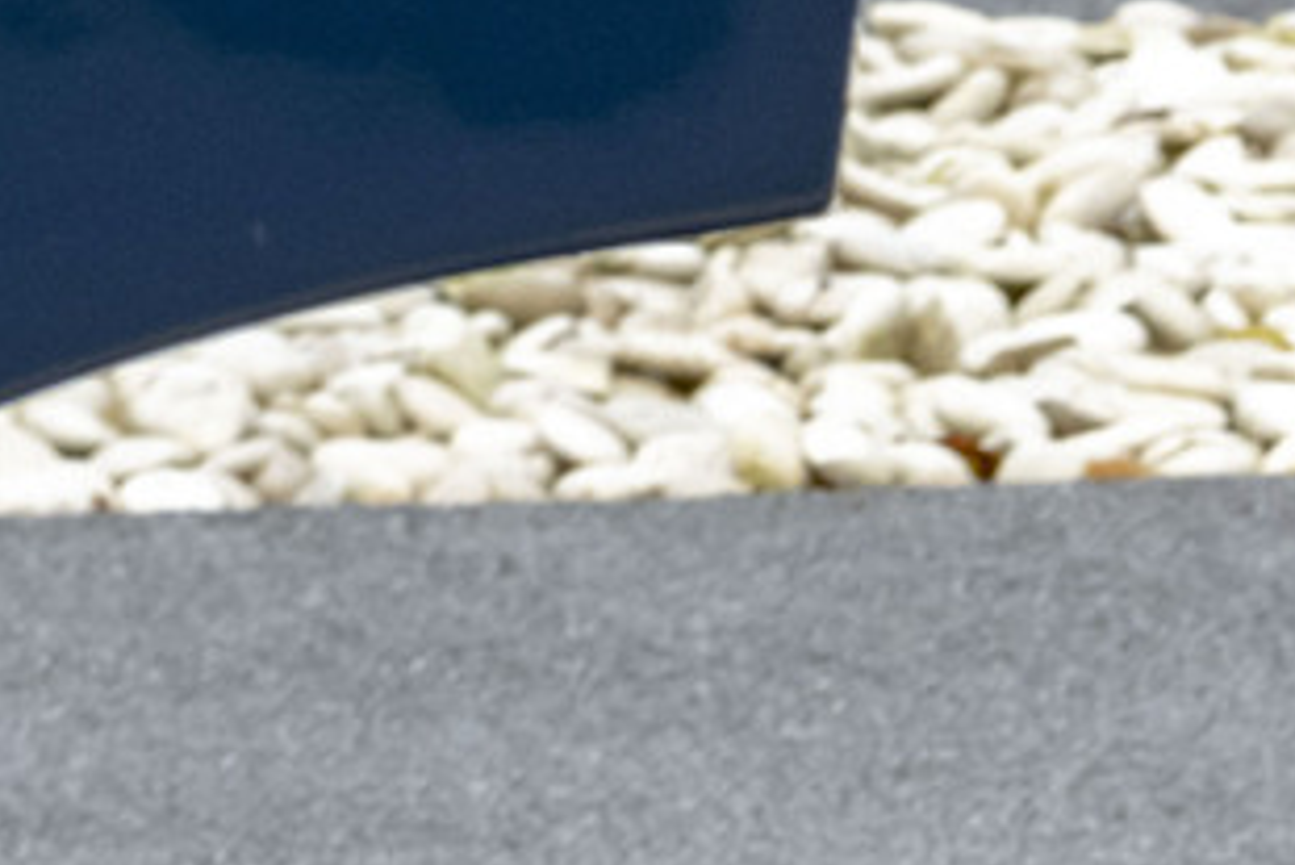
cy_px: 2635
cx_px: 2765
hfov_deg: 4.7
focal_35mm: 426
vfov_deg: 3.2
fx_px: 15331
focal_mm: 66
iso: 1600
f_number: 8
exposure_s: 1/200
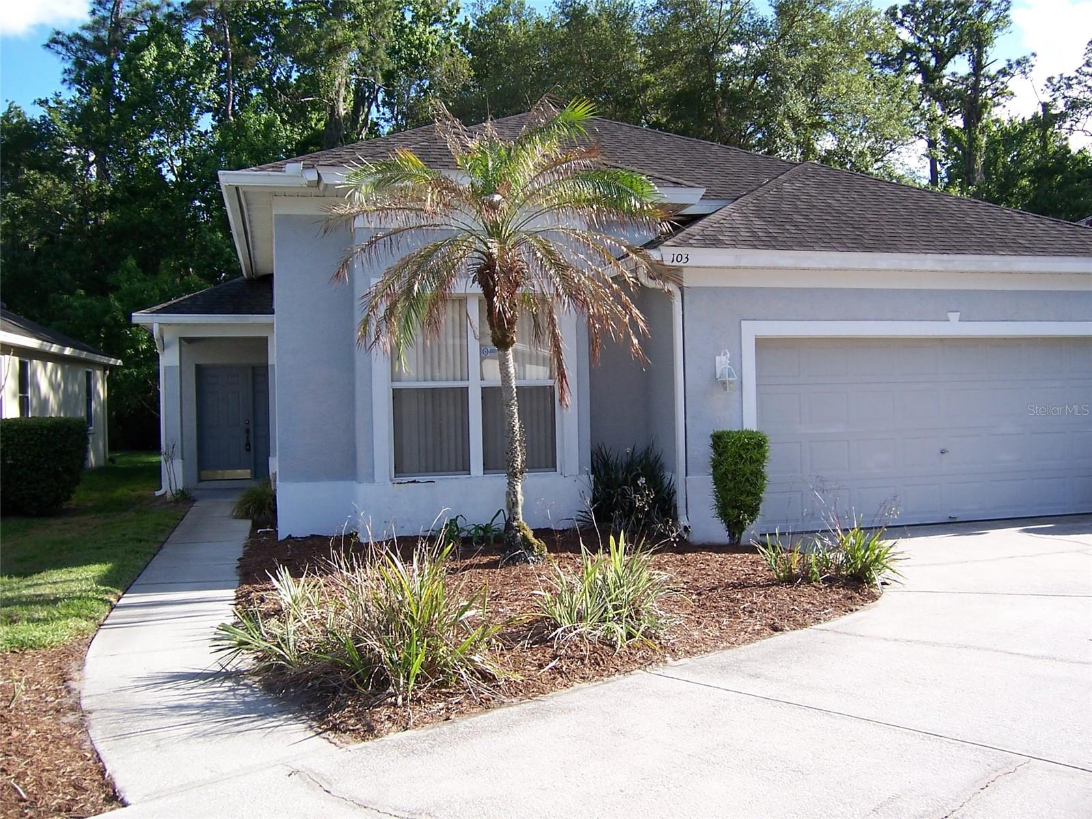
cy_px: 410
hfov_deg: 55.4
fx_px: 1041
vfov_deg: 42.9
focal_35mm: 33
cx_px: 546
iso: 80
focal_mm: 5.5
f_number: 3.4
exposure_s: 1/350
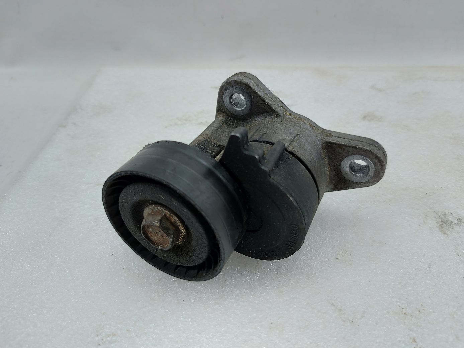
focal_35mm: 24
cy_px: 174
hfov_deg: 71.6
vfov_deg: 56.8
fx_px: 322
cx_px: 232
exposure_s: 1/50
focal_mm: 5.23
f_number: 1.8
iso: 50
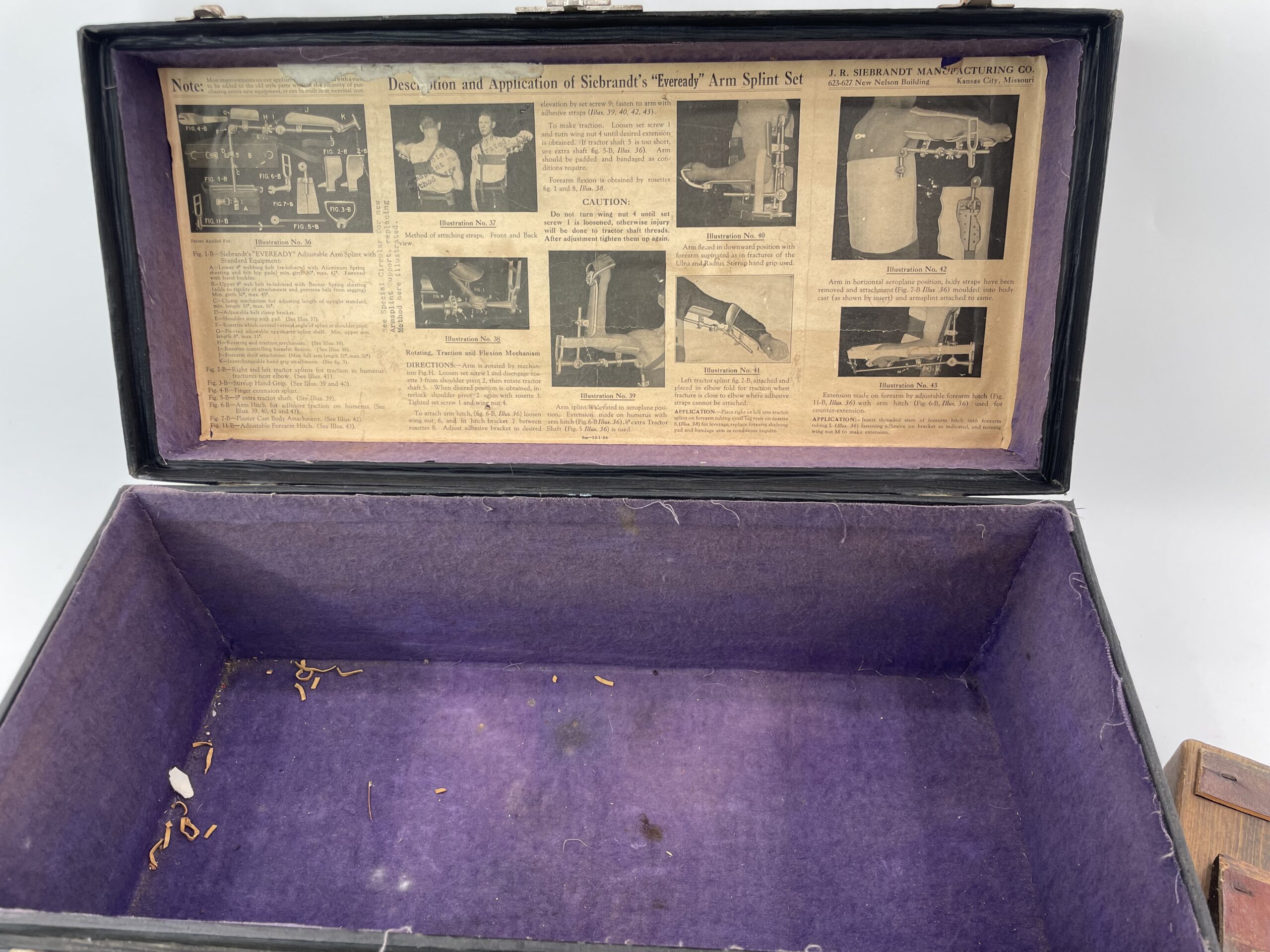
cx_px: 635
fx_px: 954
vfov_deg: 53.1
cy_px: 476
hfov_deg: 67.3
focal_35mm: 26
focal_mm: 4.2
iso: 40
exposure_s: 1/121
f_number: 1.6
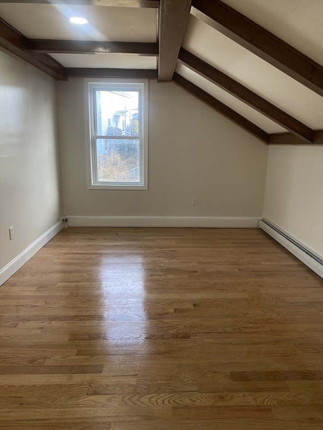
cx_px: 162
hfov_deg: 53.1
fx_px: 323
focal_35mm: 26
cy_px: 215
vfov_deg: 67.3
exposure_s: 1/120
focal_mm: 4.25
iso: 125
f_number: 1.8
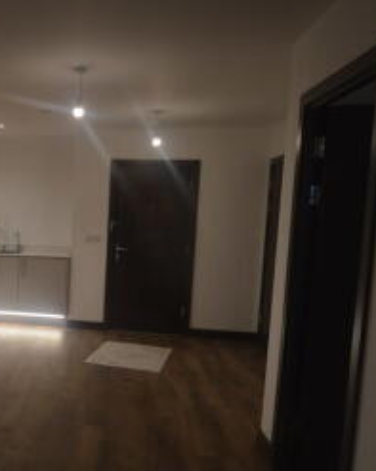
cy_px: 270
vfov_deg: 47.8
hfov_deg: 34.3
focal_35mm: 38
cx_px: -29
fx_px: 530
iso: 400
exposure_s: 1/80
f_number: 4.5
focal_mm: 14
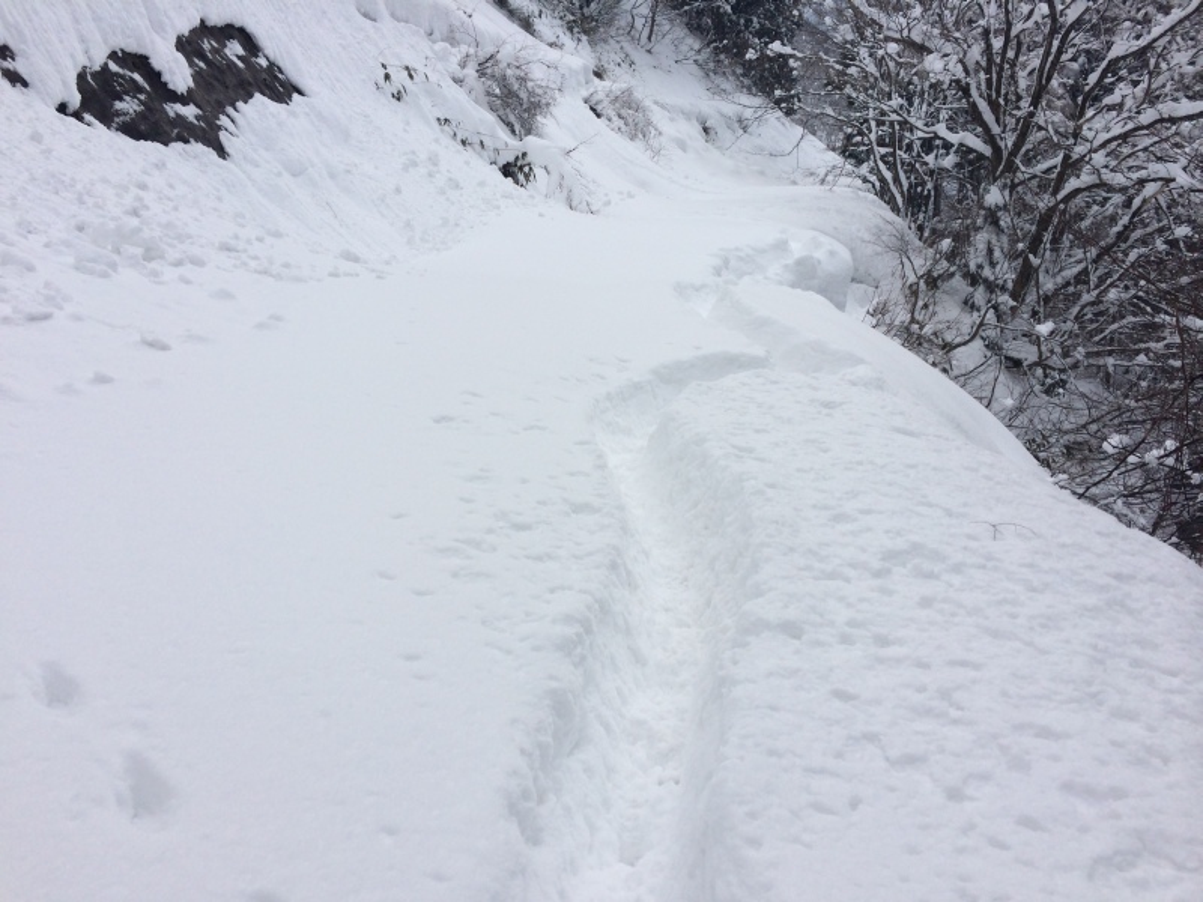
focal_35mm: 30
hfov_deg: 60.0
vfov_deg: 46.8
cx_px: 602
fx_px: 1043
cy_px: 451
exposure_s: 1/2740
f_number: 2.2
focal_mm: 4.12
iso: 40
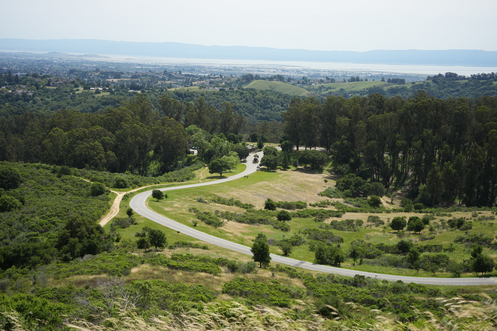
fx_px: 690
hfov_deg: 39.6
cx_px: 248
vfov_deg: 27.0
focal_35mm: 50
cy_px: 166
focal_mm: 50
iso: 500
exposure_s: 1/2500
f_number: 4.5
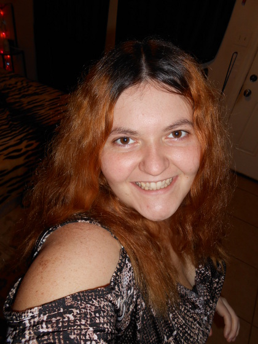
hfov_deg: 53.1
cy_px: 172
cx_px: 129
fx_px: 258
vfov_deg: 67.3
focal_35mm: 26
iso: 80
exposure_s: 1/25
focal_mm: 4.6
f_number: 3.5
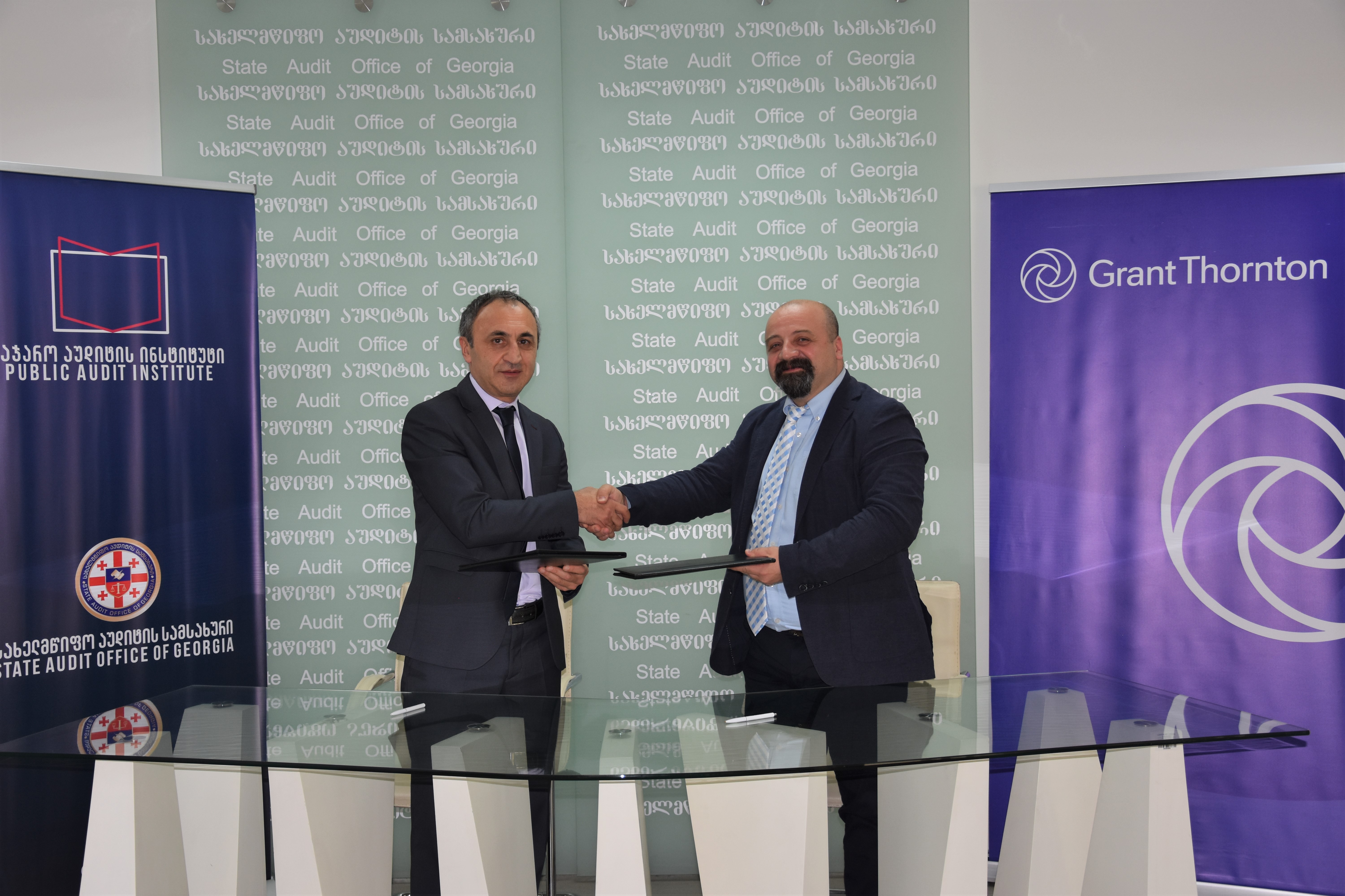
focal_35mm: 45
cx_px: 672
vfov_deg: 29.9
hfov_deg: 43.6
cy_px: 448
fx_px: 1681
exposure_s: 1/60
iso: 400
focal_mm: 30
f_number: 4.2
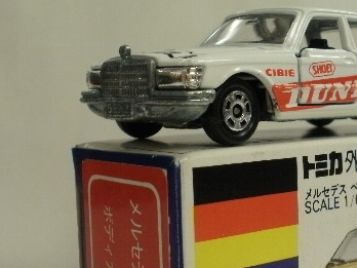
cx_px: 291
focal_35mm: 81
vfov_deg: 18.1
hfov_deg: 23.7
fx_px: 835
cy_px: 192
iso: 125
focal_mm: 7.7
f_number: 4
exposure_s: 1/25
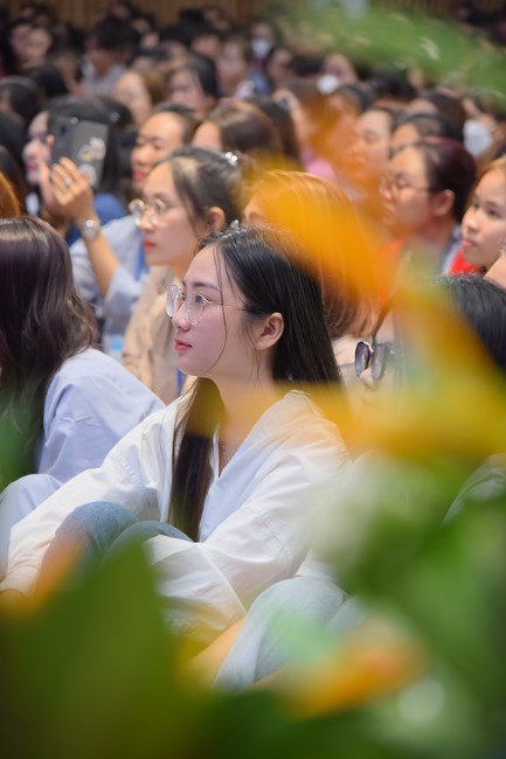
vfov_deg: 17.1
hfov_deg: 11.4
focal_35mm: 120
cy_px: 380
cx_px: 253
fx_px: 2531
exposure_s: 1/125
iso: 1250
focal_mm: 120
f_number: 4.5
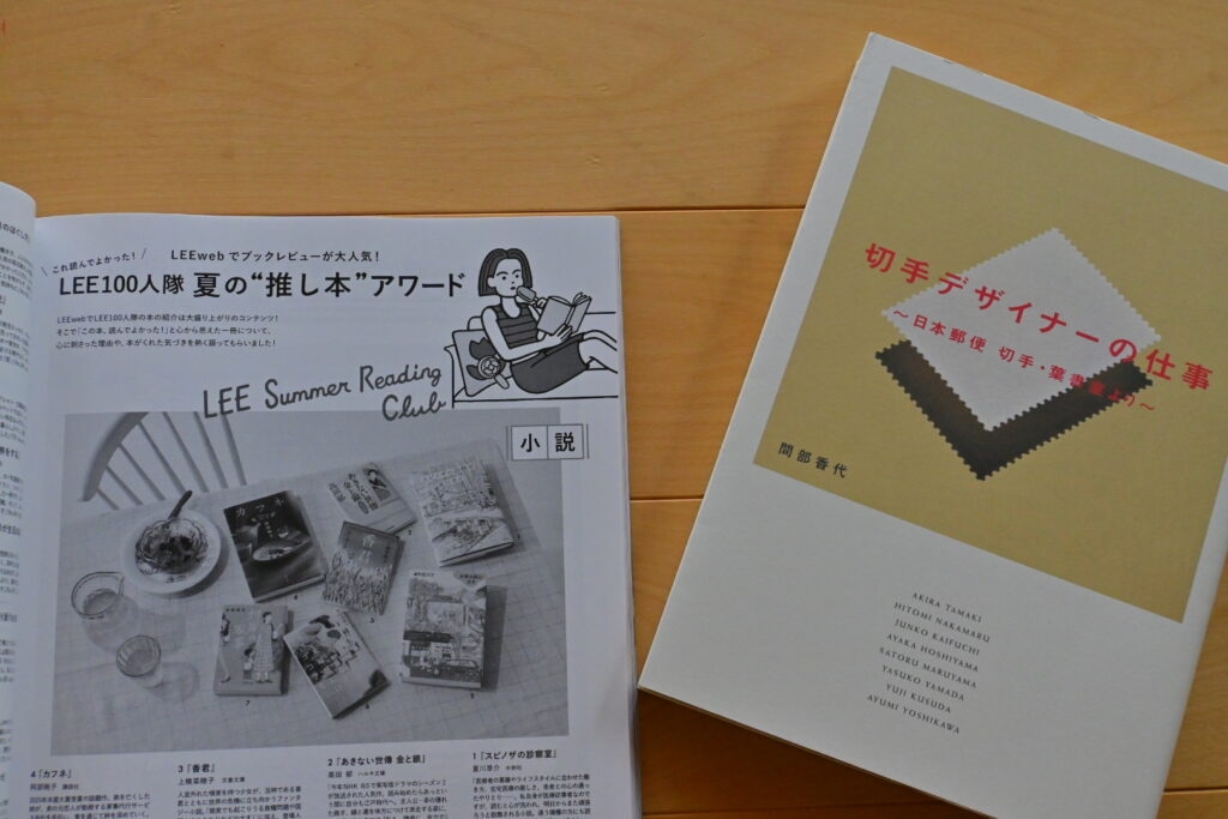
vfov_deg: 35.5
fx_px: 1279
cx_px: 614
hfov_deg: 51.3
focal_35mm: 38
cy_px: 410
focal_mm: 25
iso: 1250
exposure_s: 1/400
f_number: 8
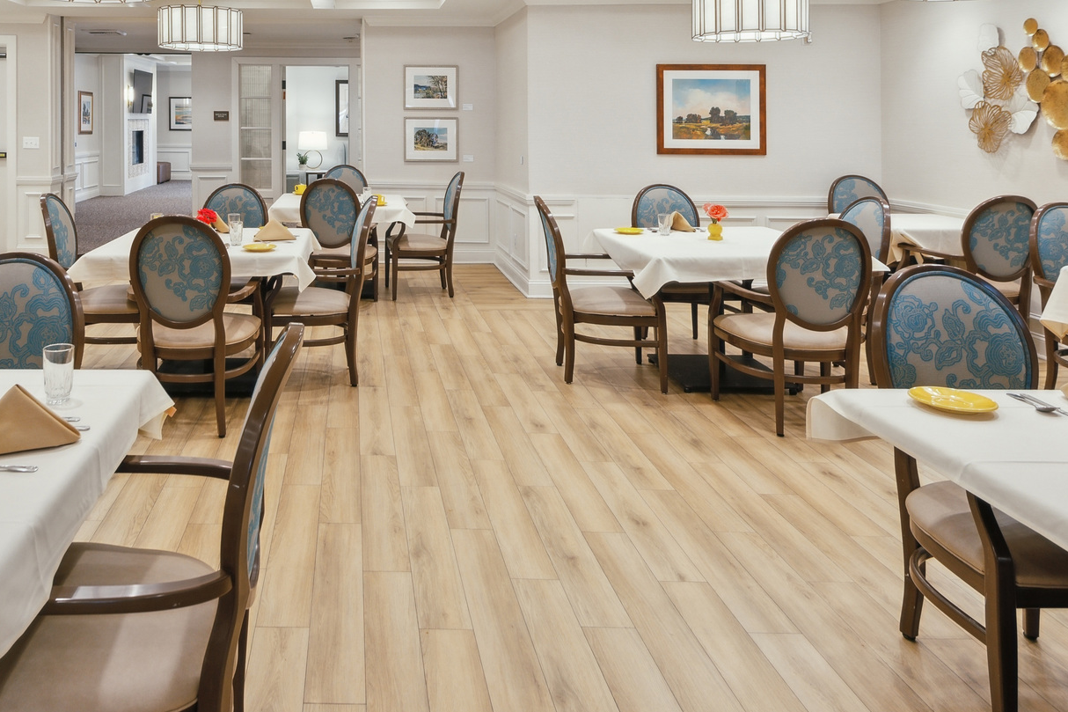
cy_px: 185
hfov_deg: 65.5
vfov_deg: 46.3
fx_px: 801
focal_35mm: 27
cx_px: 353
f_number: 8
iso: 640
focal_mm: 16
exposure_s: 1/15
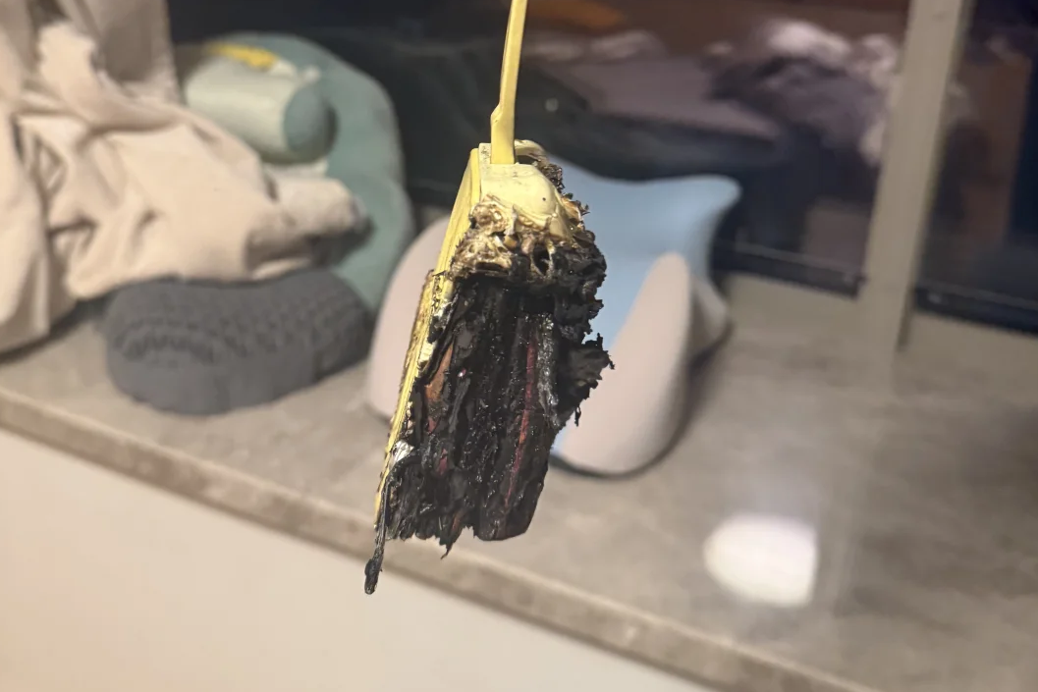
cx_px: 522
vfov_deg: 38.1
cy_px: 186
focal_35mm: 34
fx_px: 980
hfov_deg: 55.8
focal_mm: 6.76
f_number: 1.78
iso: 320
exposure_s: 1/50
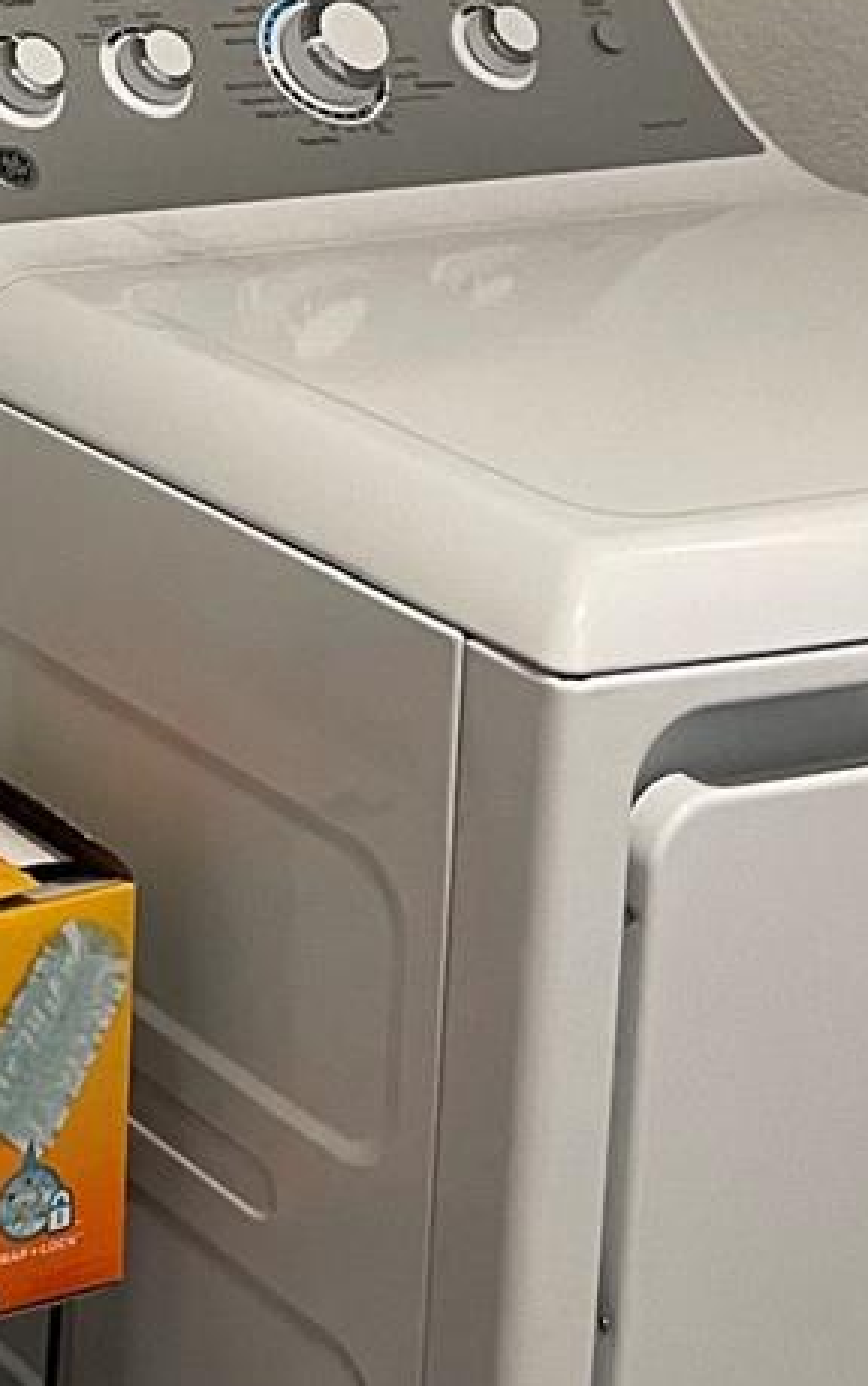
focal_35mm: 92
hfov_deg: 13.2
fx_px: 3478
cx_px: -542
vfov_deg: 21.3
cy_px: -172
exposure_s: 1/60
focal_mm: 4.2
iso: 160
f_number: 1.6
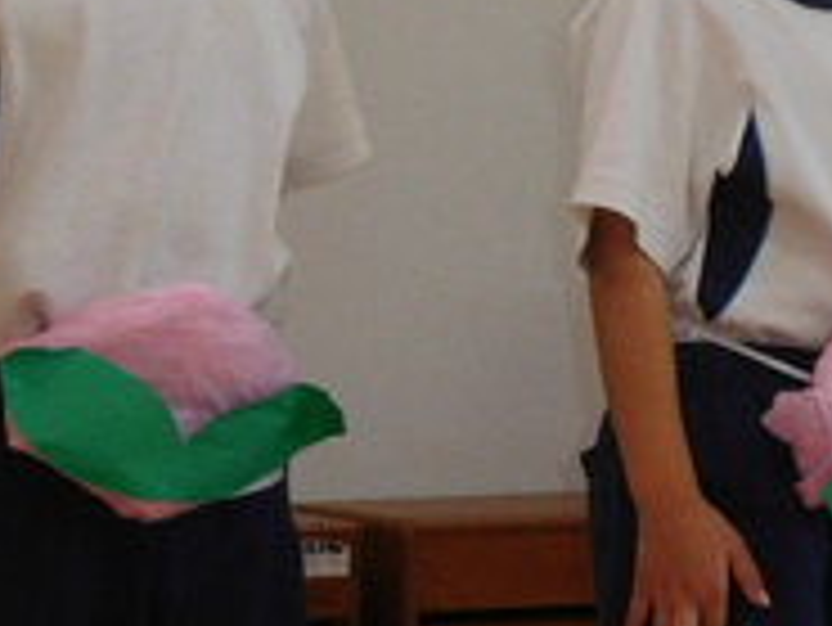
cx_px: 953
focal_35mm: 290
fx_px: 6975
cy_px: -5
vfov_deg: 5.1
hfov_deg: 6.8
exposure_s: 1/60
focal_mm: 20
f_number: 4.9
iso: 400
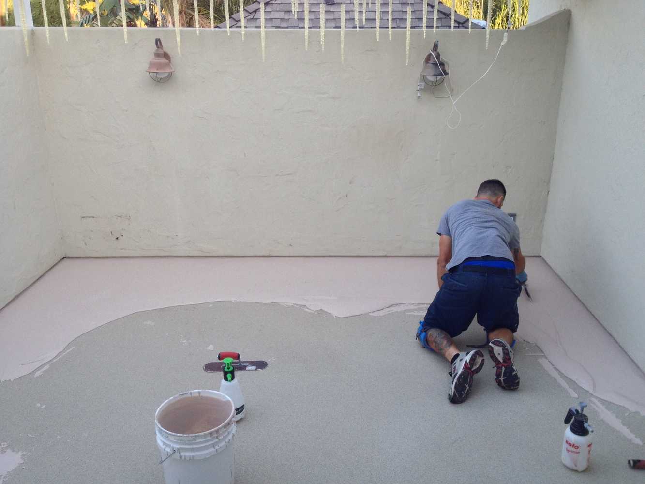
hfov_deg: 52.6
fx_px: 652
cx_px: 322
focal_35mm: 35
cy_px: 242
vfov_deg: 40.7
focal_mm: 4.28
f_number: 2.4
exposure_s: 1/120
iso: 80
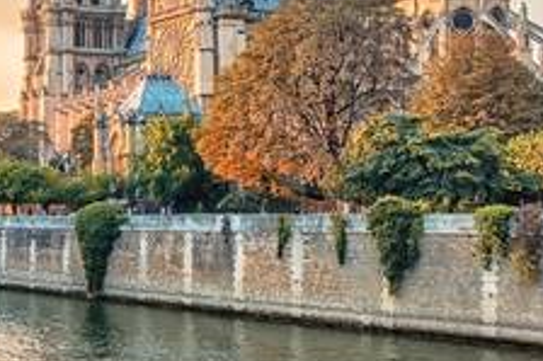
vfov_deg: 17.9
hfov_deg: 26.5
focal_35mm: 75
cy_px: 56
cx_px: 114
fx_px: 1130
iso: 64
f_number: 5.6
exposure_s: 1/125
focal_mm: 28
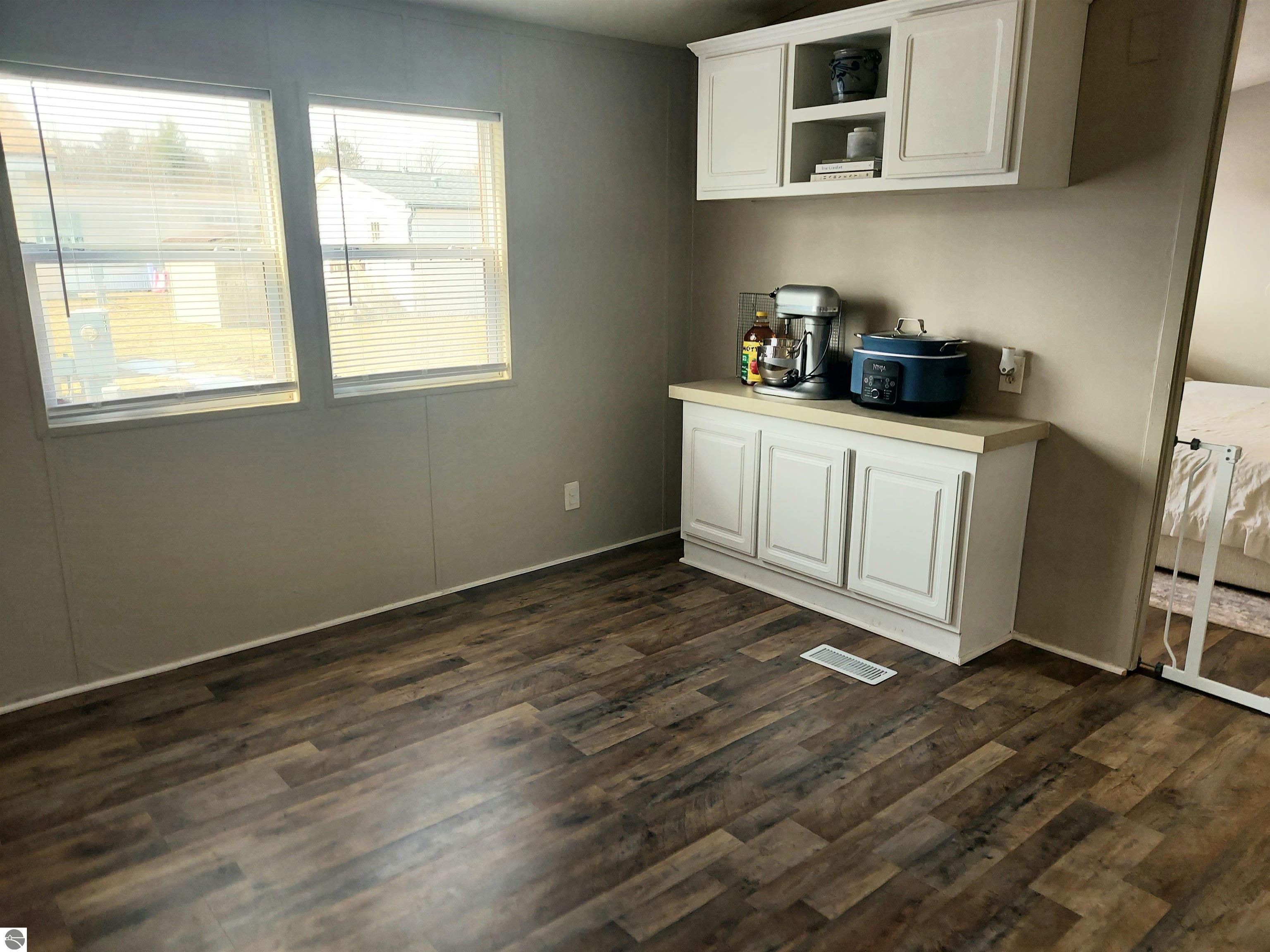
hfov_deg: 69.4
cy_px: 476
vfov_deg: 54.9
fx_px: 917
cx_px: 635
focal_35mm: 25
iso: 80
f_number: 2
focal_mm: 4.6
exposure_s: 1/120
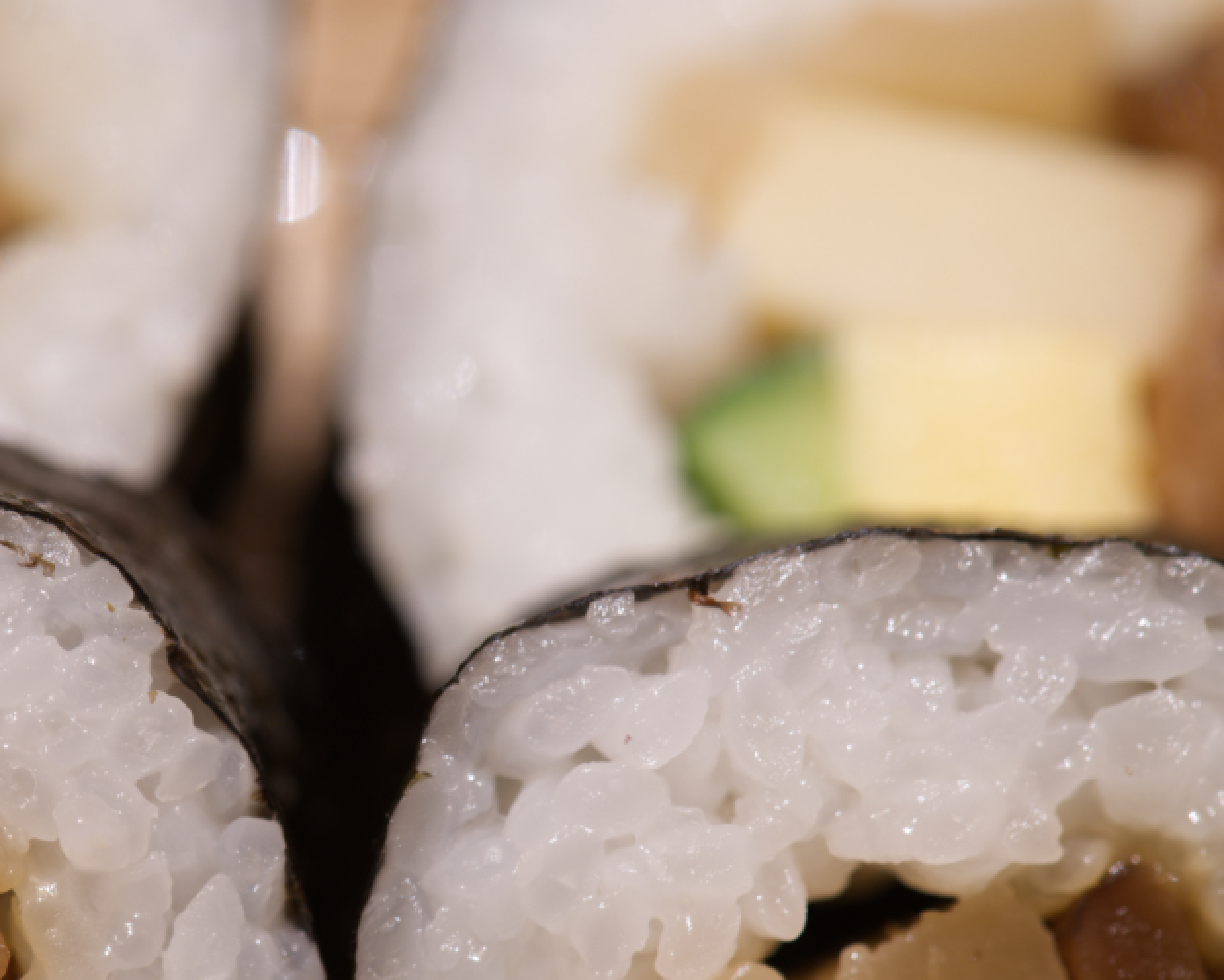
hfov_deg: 10.2
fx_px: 6848
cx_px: 336
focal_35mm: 189
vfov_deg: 8.2
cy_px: 696
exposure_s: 13
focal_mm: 105
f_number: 11
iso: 64
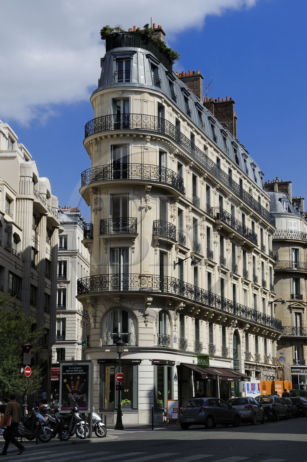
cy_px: 231
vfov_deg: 32.4
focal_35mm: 62
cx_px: 154
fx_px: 794
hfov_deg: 21.9
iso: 200
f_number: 14
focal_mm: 62
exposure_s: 1/200
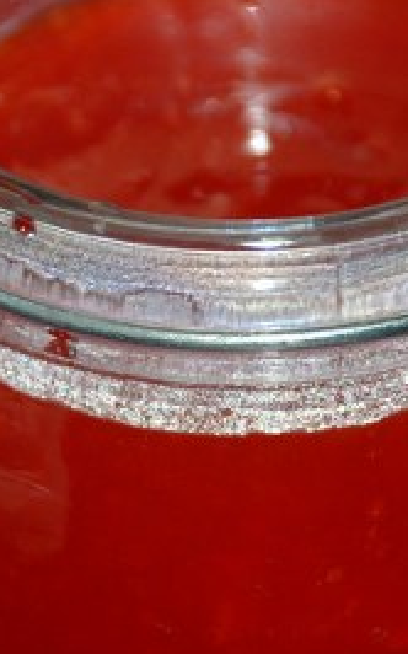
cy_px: 359
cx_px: 29
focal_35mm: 553
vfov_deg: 3.8
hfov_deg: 2.4
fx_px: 9849
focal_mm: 120
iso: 200
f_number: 5.6
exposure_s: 1/60
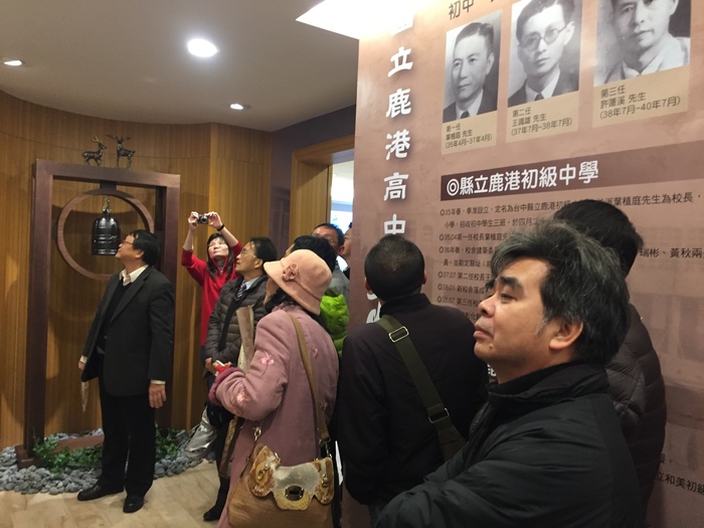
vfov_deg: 48.2
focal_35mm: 29
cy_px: 264
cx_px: 352
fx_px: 590
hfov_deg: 61.7
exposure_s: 1/30
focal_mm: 4.15
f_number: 2.2
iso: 160
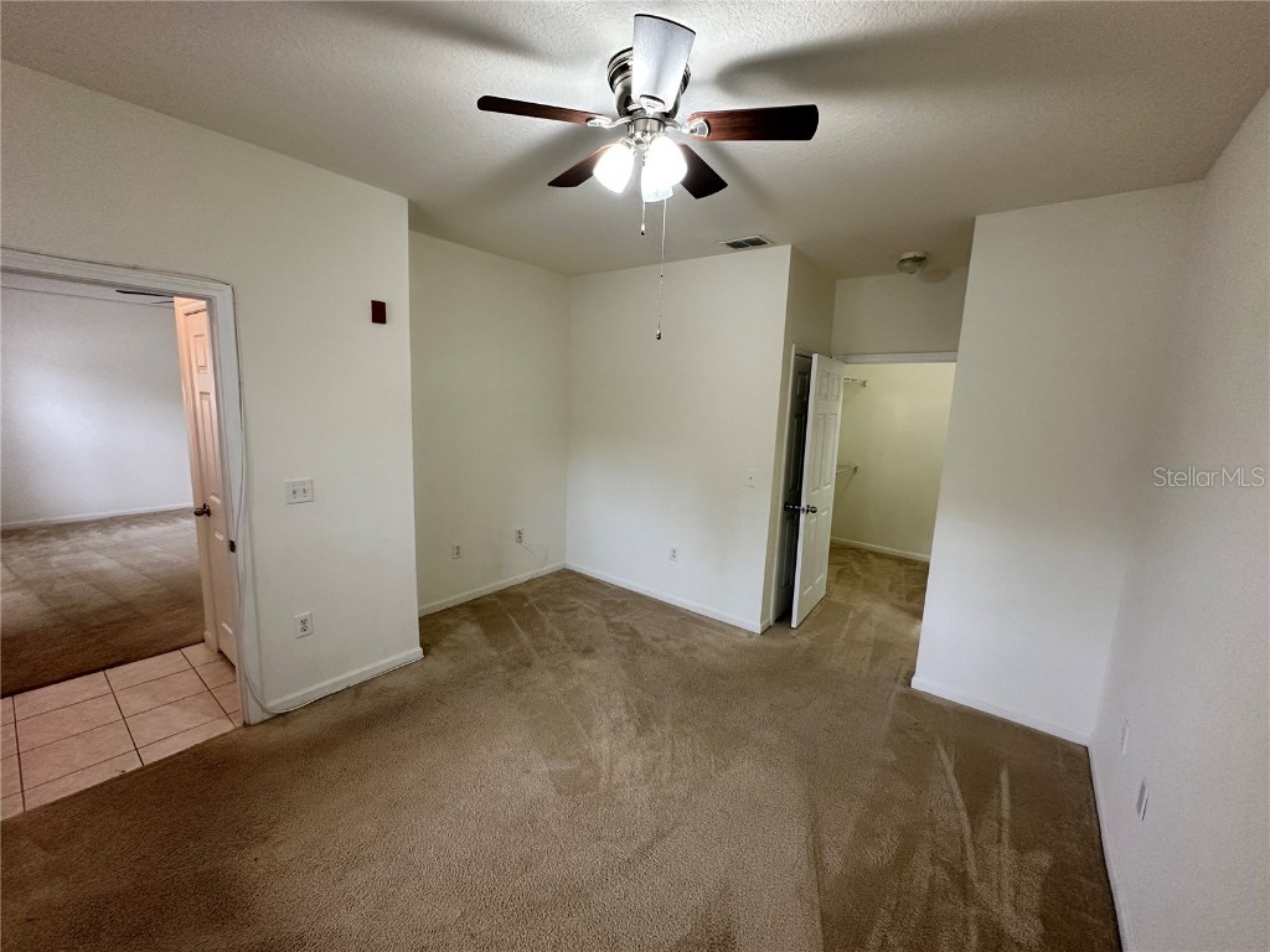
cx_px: 635
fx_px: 514
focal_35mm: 14
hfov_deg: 102.1
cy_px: 476
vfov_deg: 85.7
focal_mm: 2.22
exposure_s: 1/60
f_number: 2.2
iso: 200
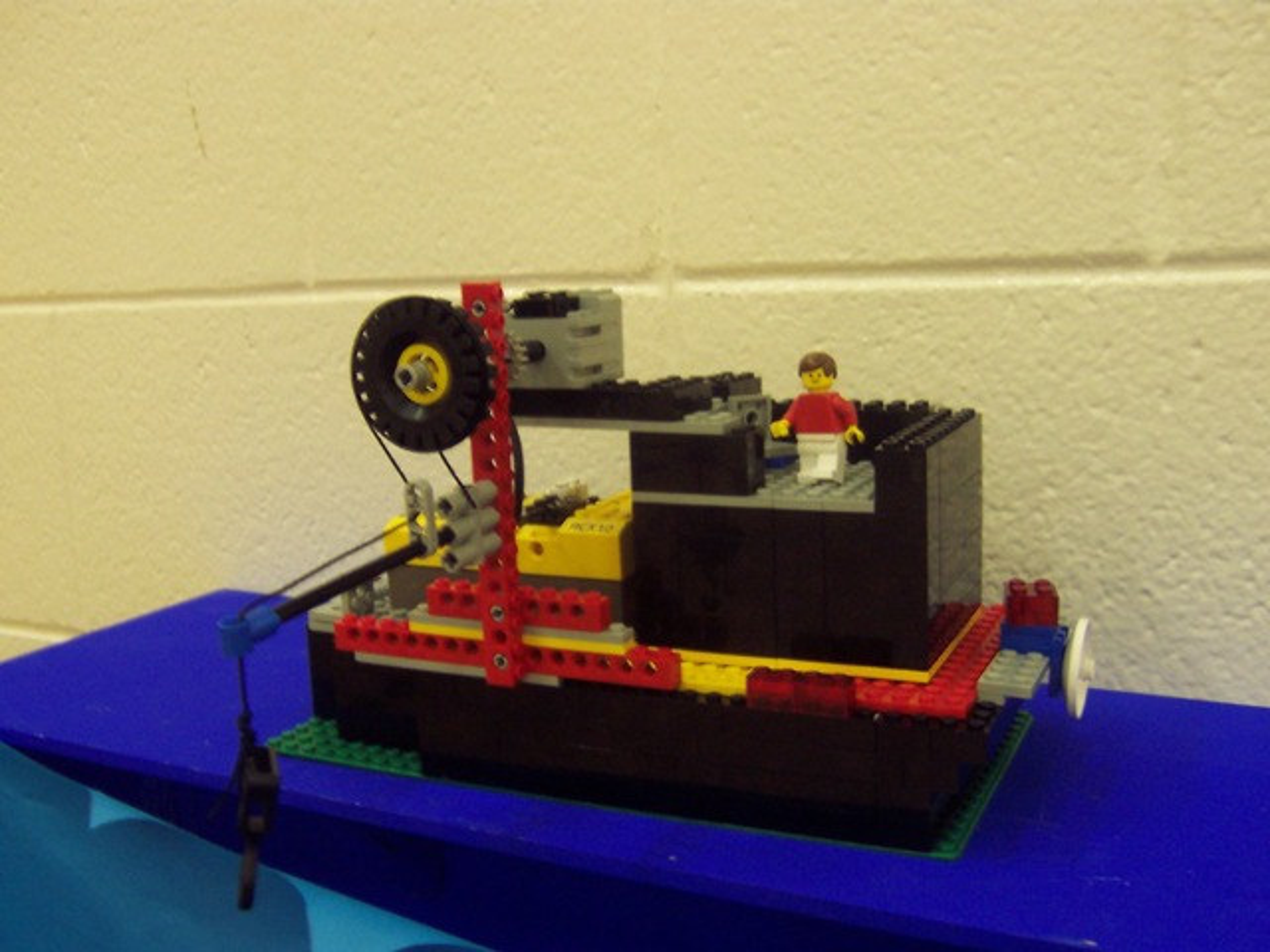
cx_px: 635
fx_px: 1321
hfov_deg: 51.4
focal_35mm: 36
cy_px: 476
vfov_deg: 39.7
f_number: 2.8
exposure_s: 1/10
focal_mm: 5.6
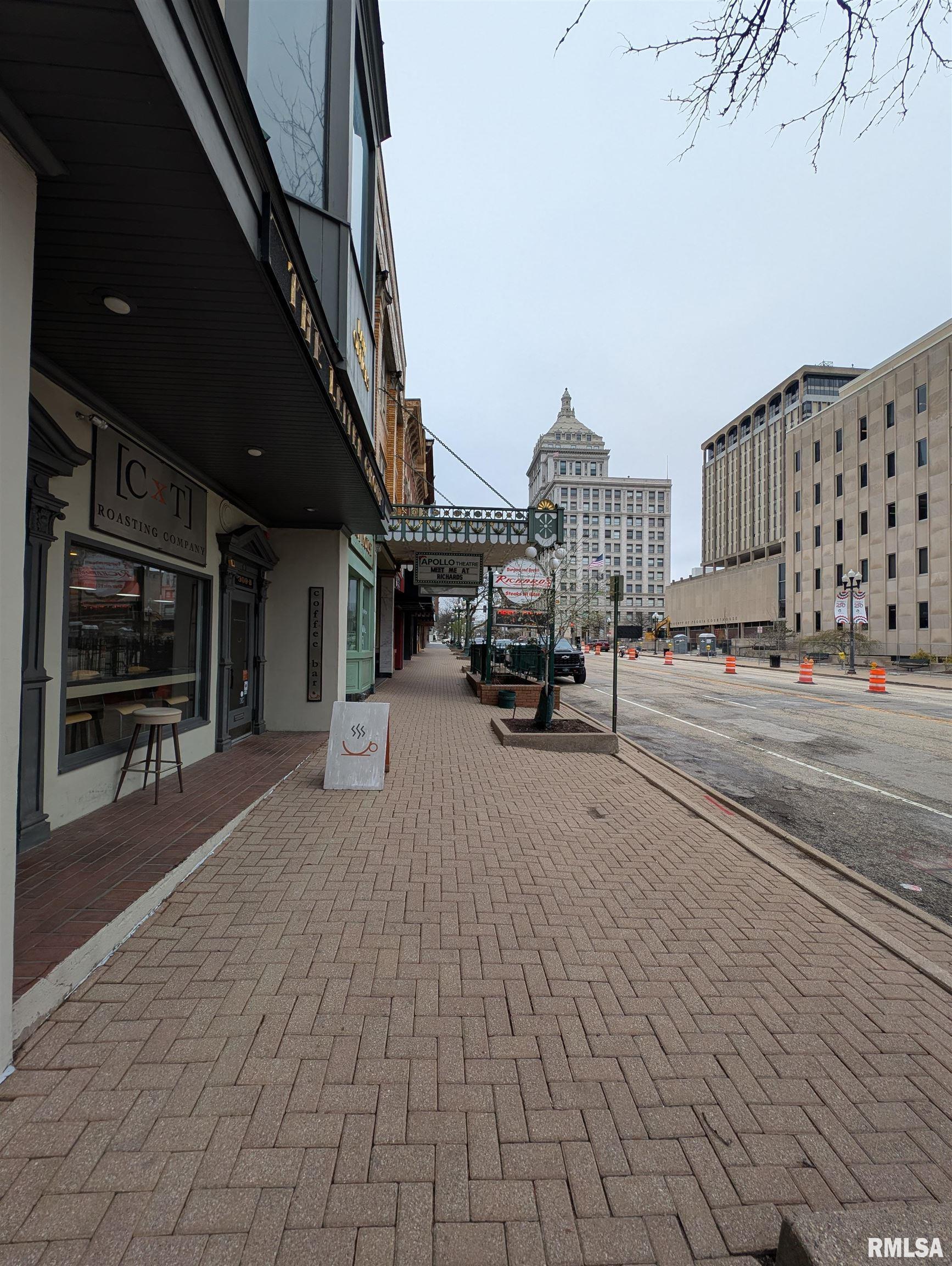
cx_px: 476
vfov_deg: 110.5
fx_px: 439
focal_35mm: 12
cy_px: 633
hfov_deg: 94.6
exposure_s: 1/651
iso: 41
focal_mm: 2.23
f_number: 1.95
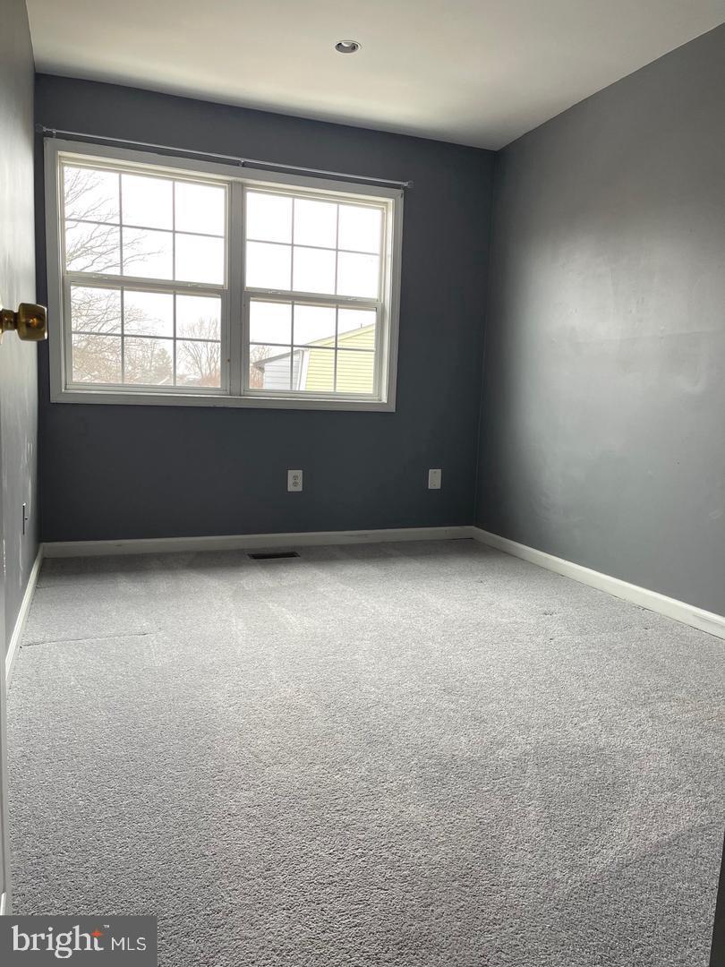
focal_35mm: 26
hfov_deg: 53.1
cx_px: 362
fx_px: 726
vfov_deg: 67.3
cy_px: 484
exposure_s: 1/120
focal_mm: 5.1
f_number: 1.6
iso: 100
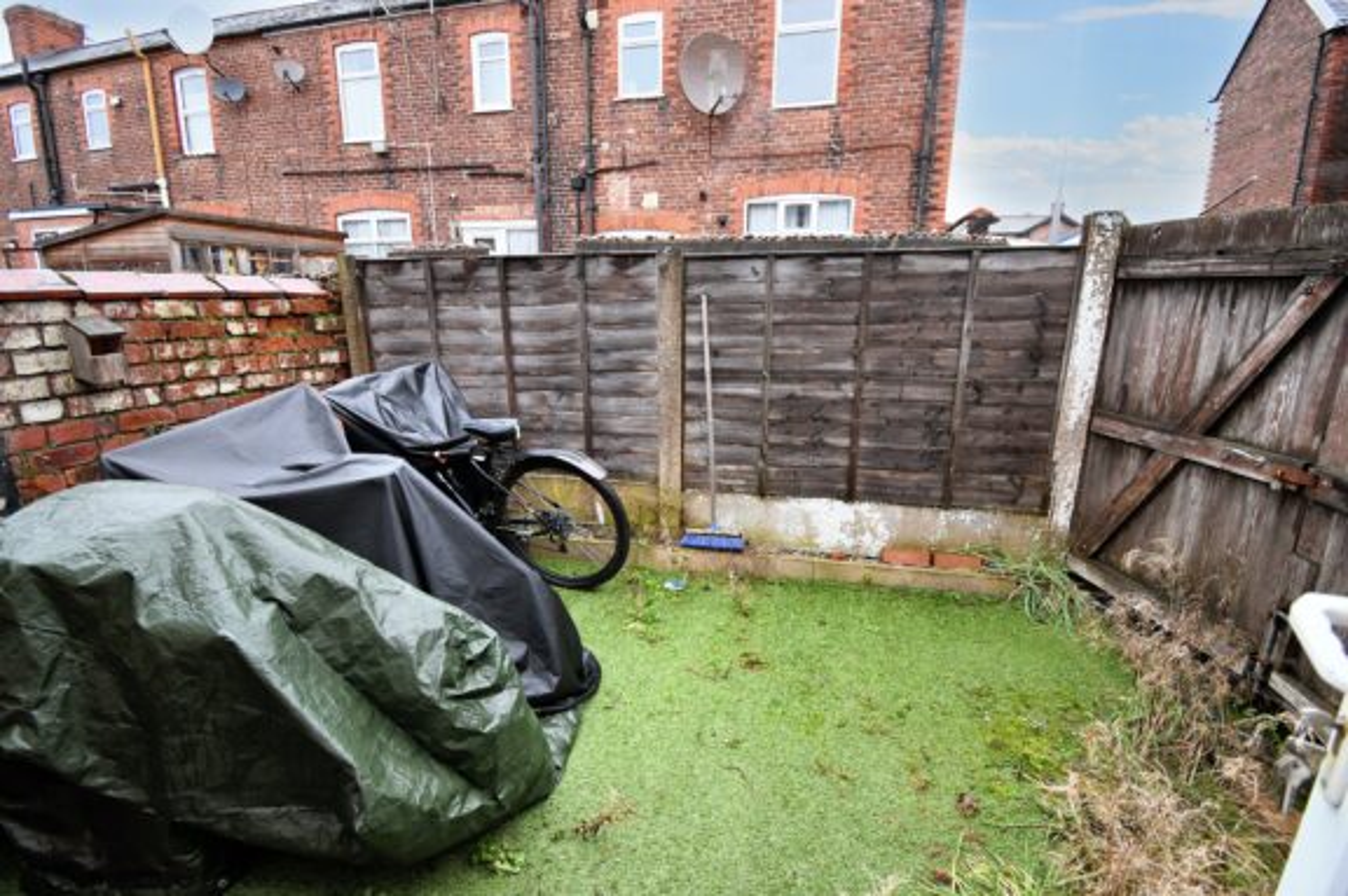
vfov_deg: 77.2
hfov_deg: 100.4
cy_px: 448
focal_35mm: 15
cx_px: 674
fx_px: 561
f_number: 4.5
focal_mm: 10
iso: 560
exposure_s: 1/80
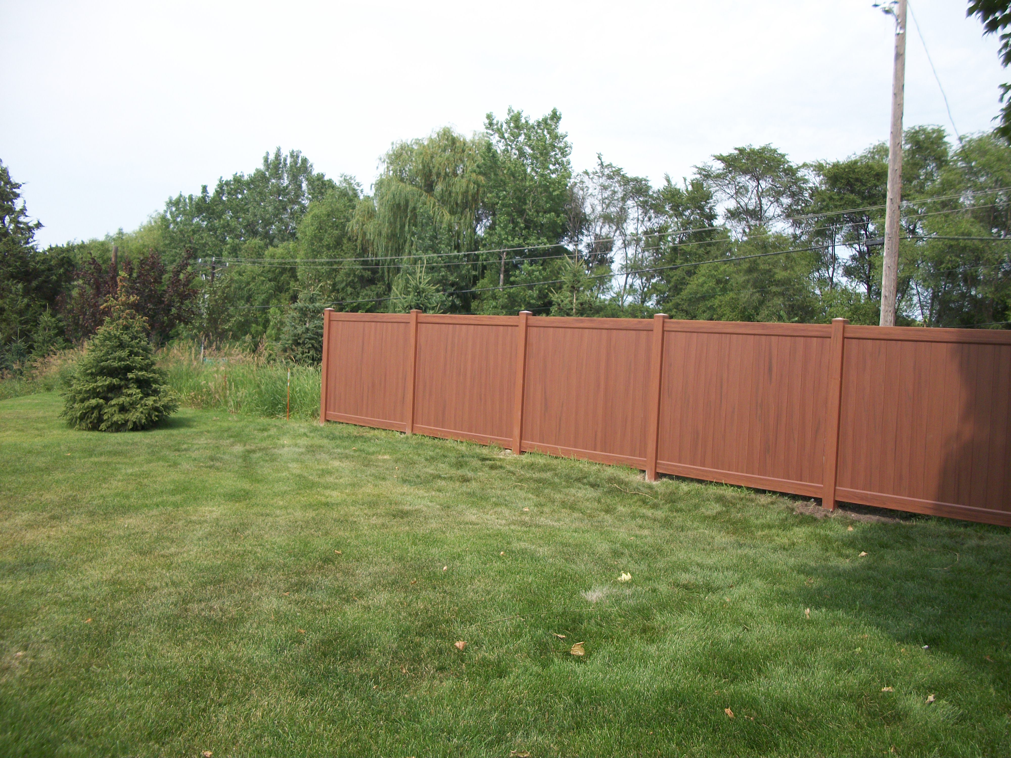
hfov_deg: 56.8
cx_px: 506
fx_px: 935
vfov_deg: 44.2
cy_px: 379
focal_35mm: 32
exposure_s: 1/100
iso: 80
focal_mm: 5.7
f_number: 8.8
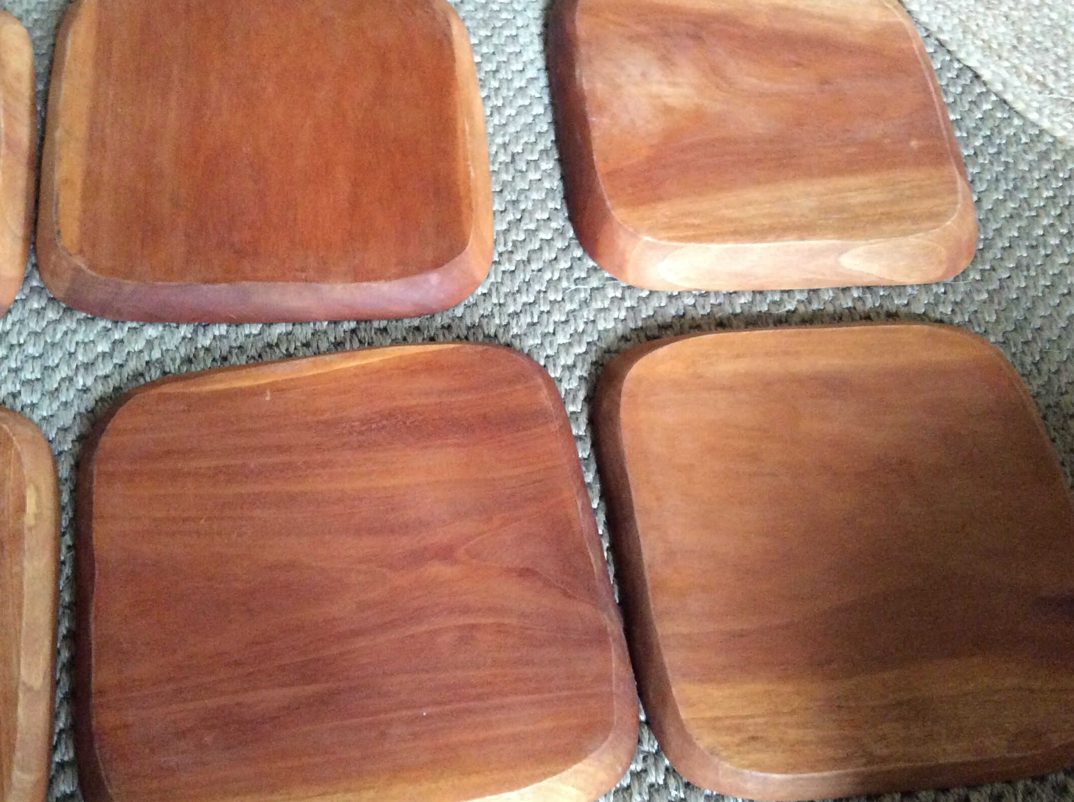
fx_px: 1208
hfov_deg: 47.9
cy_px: 405
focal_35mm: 39
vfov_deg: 36.7
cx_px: 528
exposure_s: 1/25
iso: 320
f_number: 2.4
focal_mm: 3.3
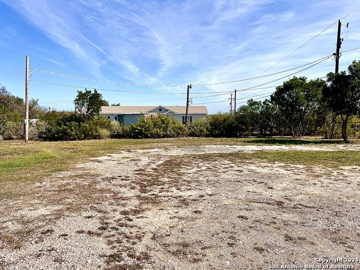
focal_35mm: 26
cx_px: 180
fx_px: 270
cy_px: 135
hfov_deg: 67.3
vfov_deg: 53.1
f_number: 1.6
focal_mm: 5.1
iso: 50
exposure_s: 1/5556
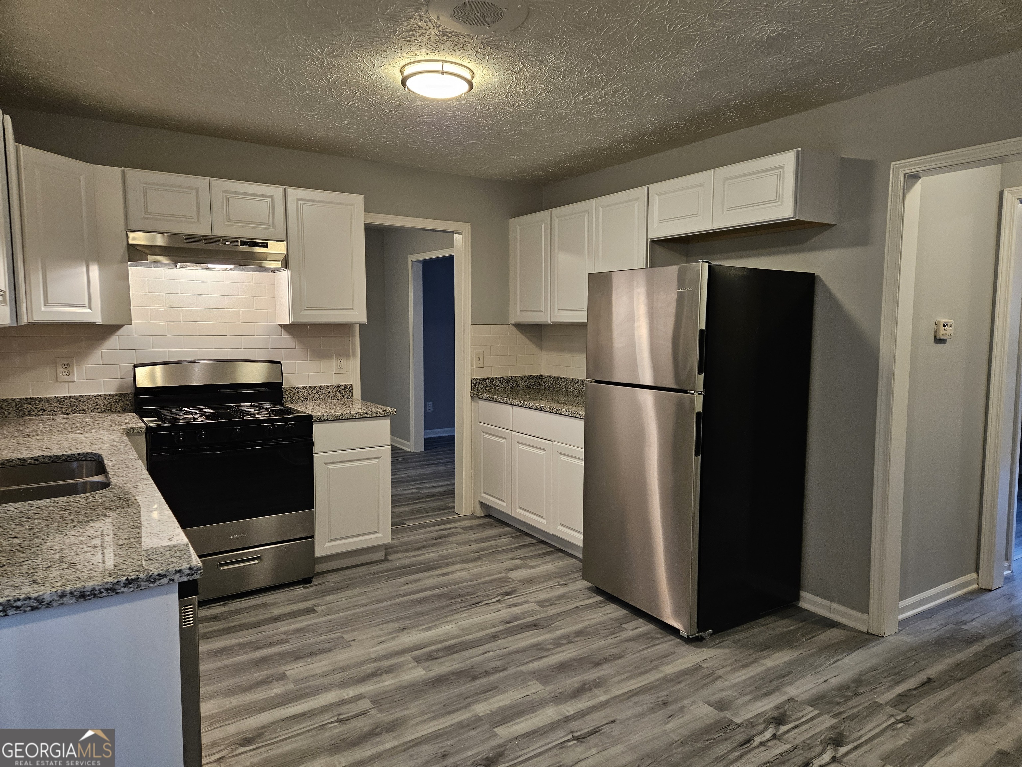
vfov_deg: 58.9
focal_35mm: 23
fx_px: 679
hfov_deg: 73.9
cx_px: 511
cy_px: 384
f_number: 1.8
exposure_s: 1/120
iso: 320
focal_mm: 5.4
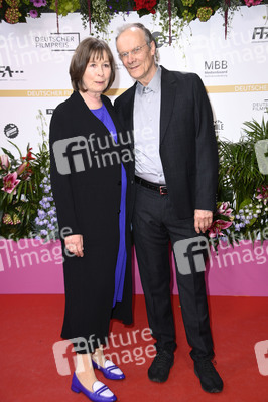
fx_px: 649
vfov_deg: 34.5
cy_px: 201
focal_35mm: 58
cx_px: 134
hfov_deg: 23.3
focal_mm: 58
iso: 500
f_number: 5.6
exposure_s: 1/200
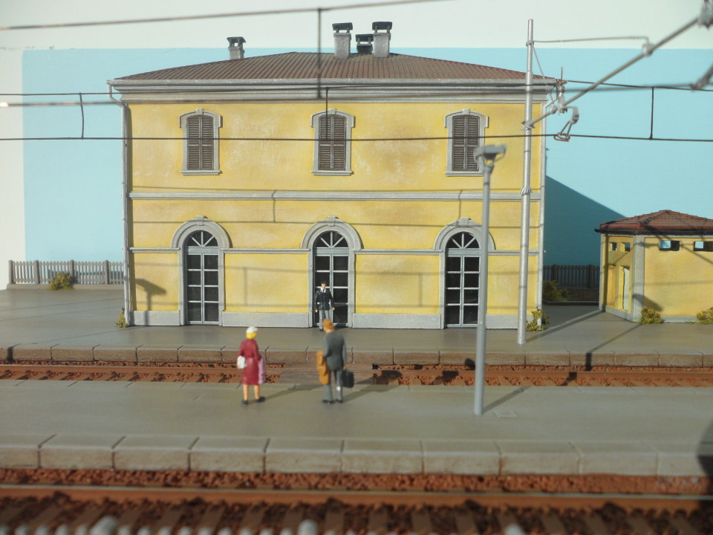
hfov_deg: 65.3
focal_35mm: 27
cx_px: 356
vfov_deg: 51.4
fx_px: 556
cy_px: 268
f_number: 8.9
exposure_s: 1/250
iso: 80
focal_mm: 4.9
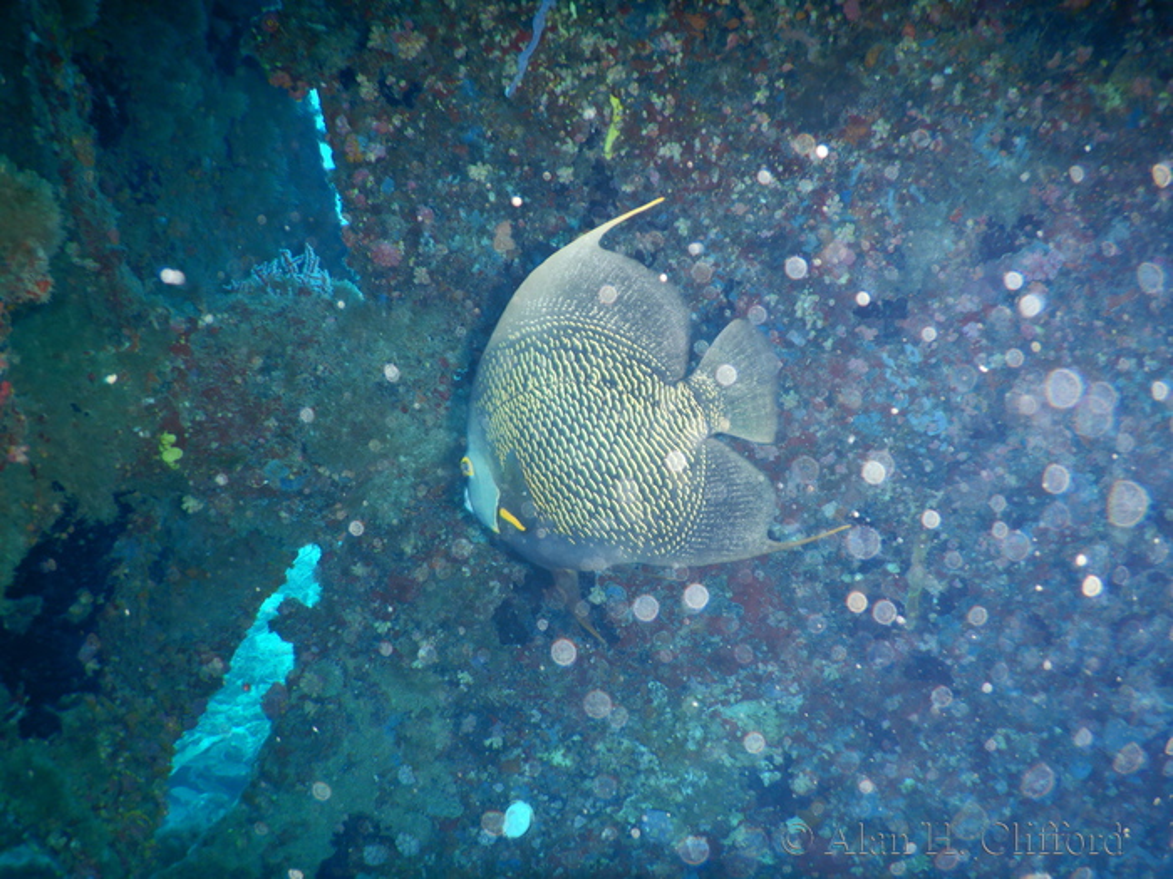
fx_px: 813
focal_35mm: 24
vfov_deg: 56.8
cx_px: 586
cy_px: 440
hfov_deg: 71.6
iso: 200
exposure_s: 1/30
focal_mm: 4.3
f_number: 2.8
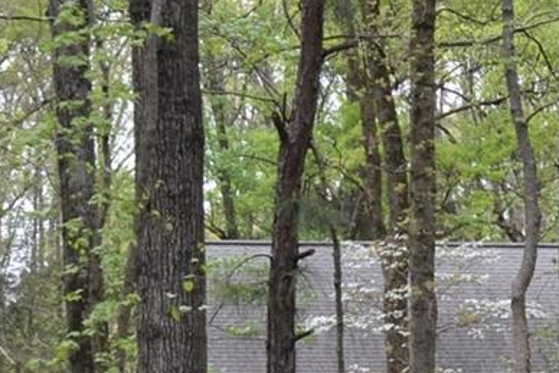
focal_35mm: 190
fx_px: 2951
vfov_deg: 7.2
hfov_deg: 10.8
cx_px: 360
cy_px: 76
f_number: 5.6
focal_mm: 24
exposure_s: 1/125
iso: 200
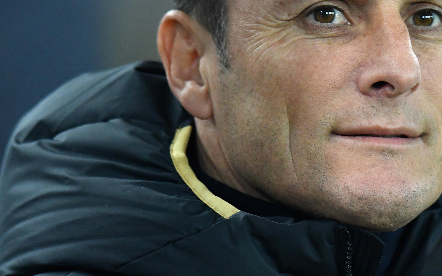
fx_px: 13660
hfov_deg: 1.9
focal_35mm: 1134
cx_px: 330
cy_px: 66
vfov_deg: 1.2
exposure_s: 1/500
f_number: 4
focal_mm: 400
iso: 2500
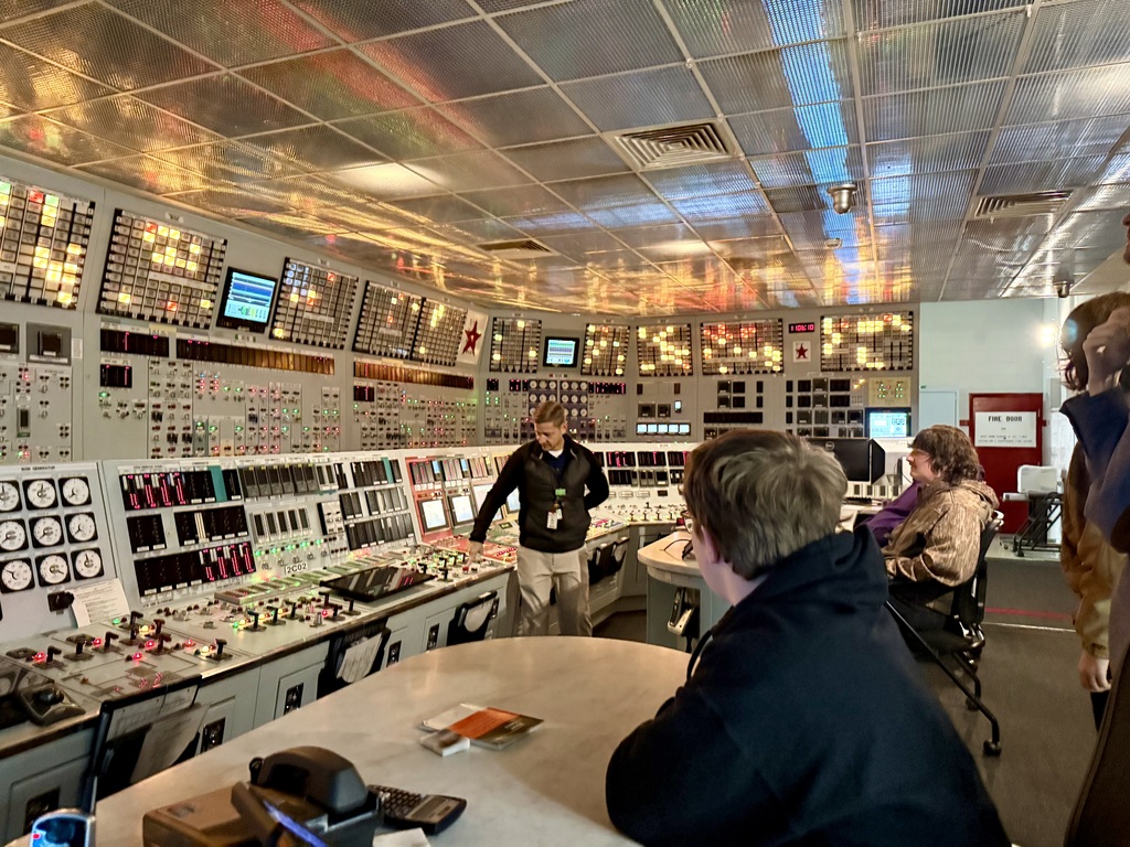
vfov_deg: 56.8
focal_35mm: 24
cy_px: 424
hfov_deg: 71.6
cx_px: 565
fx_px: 783
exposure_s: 1/30
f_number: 1.78
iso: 1000
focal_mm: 6.76
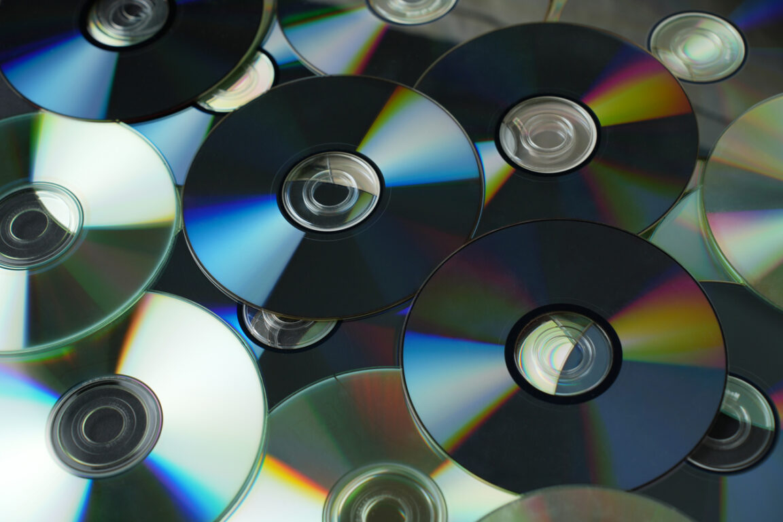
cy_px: 261
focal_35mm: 75
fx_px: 1631
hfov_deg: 27.0
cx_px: 392
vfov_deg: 18.2
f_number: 6.3
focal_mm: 75
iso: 160
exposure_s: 1/100
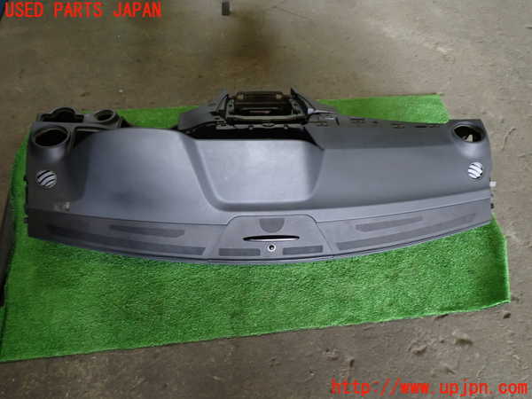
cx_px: 266
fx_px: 461
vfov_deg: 46.8
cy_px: 200
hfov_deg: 60.0
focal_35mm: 30
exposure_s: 1/30
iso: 200
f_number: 2.3
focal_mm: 5.4
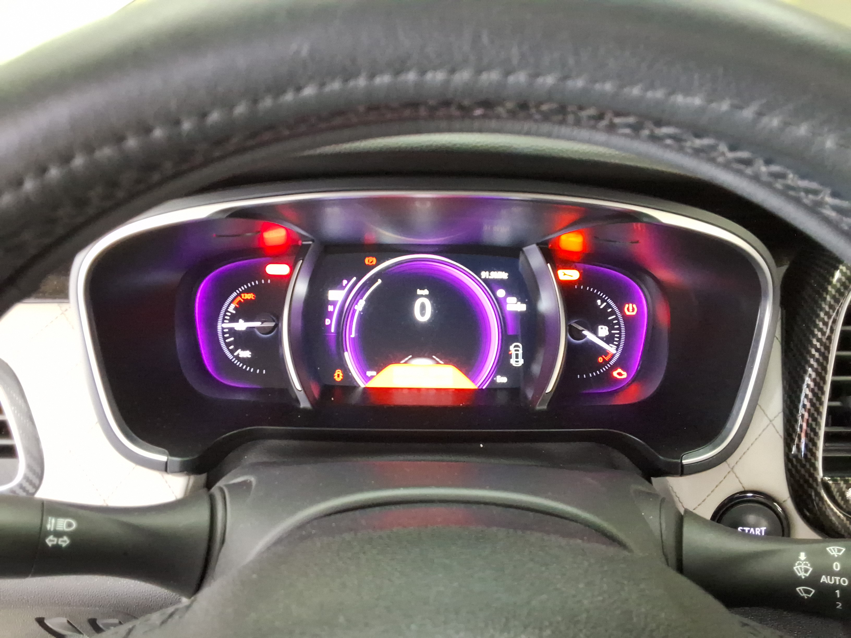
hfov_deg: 63.4
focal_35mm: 28
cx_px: 426
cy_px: 319
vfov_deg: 49.7
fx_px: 688
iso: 334
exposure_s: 1/24
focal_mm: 2.91
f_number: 1.9
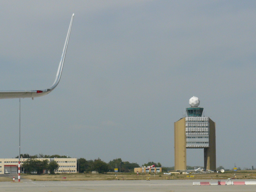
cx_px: 128
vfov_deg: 12.5
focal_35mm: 119
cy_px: 96
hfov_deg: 16.6
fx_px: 880
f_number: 5.6
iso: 100
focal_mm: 13.1
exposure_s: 1/800
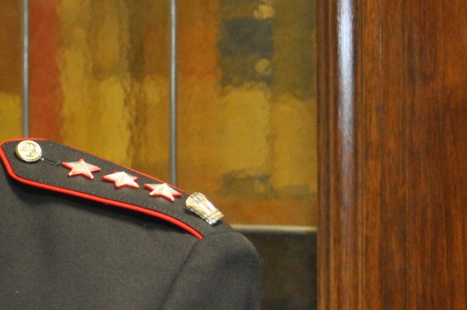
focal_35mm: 186
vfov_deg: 7.3
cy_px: 31
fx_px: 2410
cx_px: -186
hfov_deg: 10.7
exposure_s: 1/60
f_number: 4.5
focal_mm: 30
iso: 800
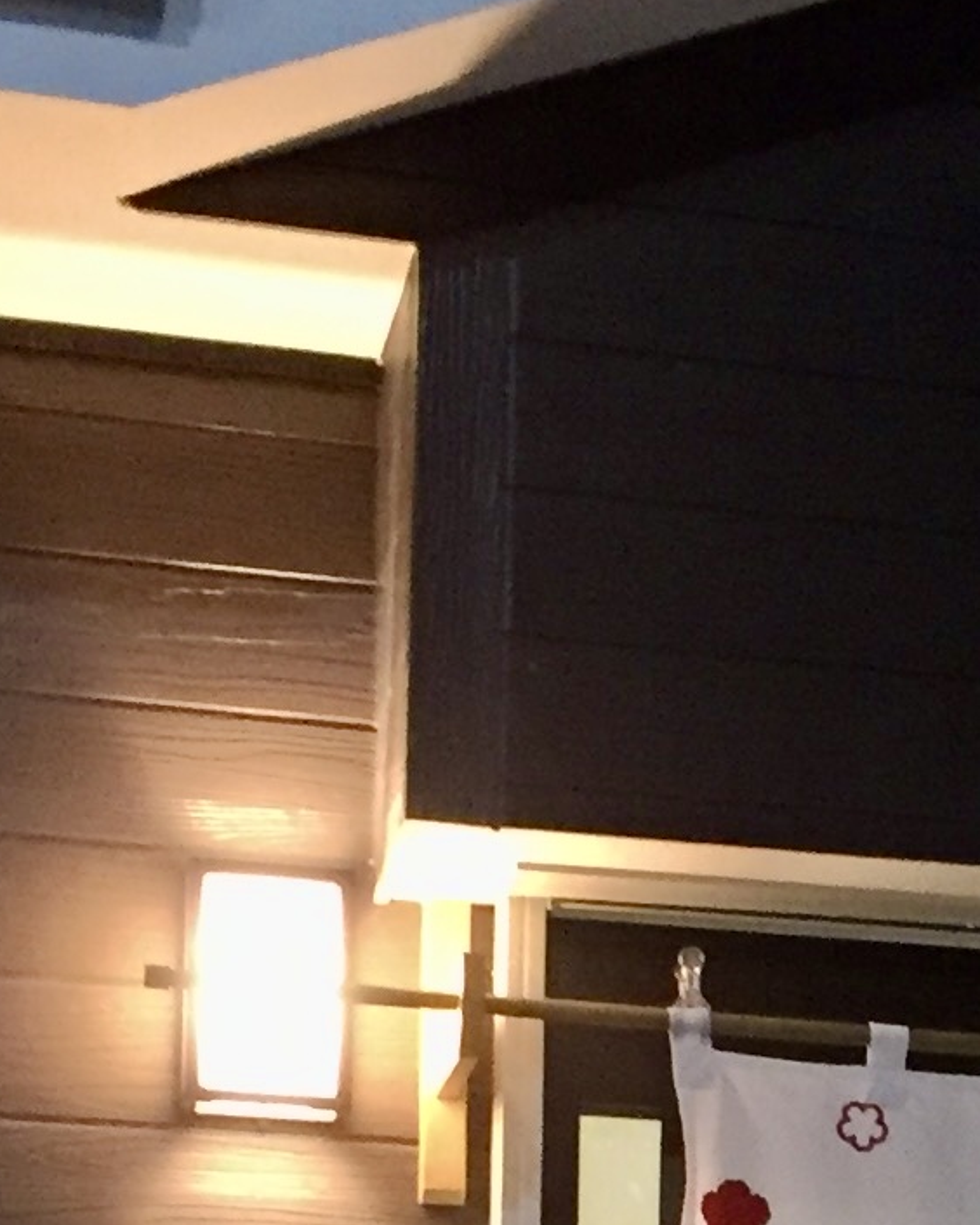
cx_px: 1600
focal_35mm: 131
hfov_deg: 11.2
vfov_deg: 14.1
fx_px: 4749
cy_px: 1637
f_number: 2.2
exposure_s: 1/20
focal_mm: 4.15
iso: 250
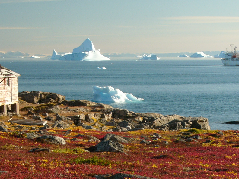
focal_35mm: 133
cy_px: 162
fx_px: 918
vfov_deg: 11.1
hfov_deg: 14.8
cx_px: 135
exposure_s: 1/60
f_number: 8
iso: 100
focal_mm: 16.6
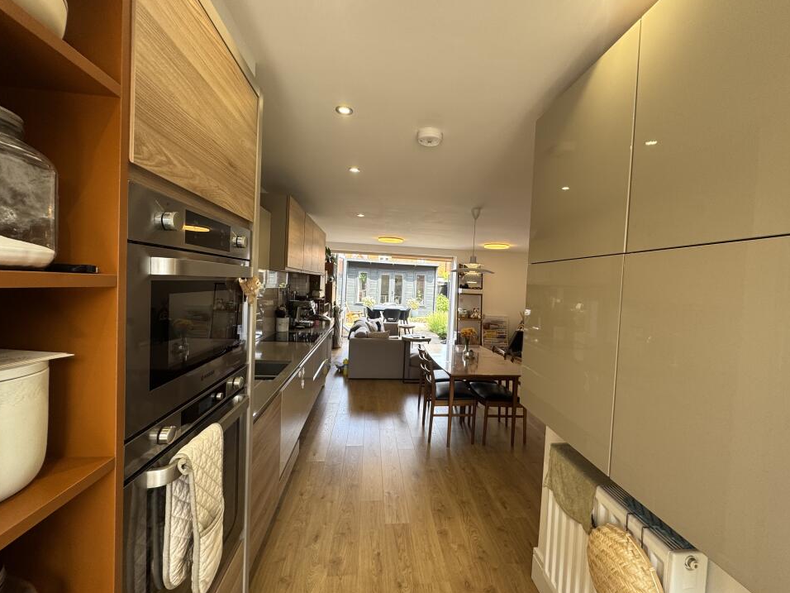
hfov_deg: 98.1
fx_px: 342
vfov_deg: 81.7
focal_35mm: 15
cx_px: 412
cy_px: 298
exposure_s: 1/99
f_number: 2.2
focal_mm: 2.22
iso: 64
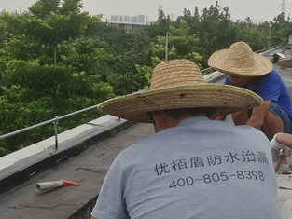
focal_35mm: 69
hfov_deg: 27.7
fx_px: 582
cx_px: 223
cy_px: 153
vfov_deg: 21.2
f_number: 1.8
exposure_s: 1/692
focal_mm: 3.88
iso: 50
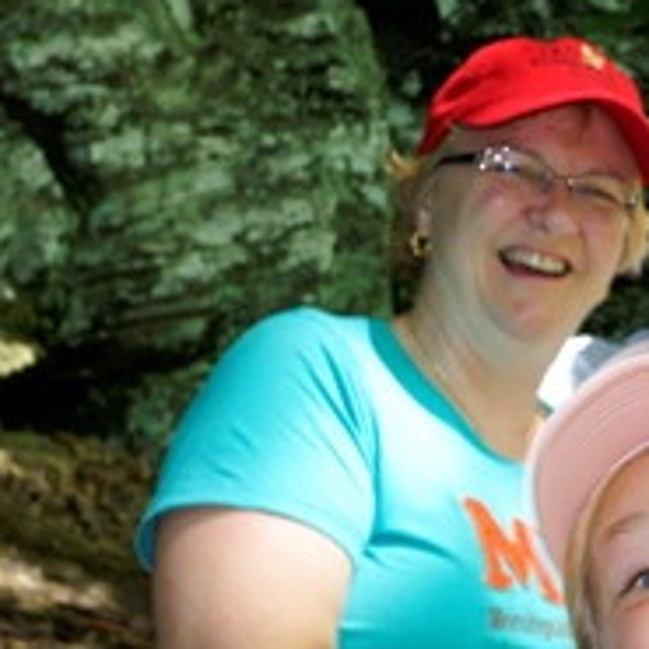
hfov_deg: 16.9
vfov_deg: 17.4
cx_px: 693
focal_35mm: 100
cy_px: 424
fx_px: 2120
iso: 50
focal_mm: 35
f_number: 9
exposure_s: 1/6
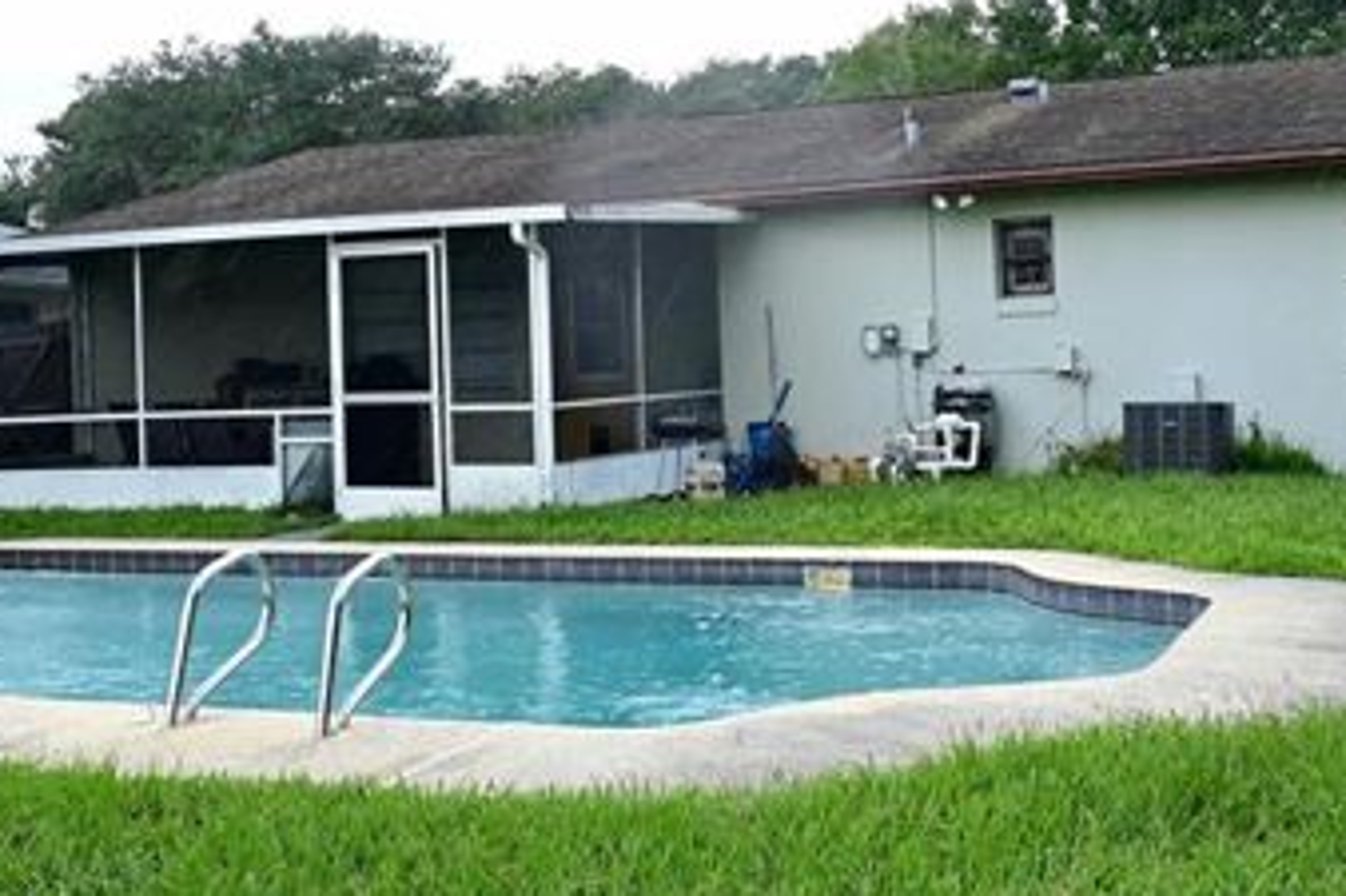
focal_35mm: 50
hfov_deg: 39.6
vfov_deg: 26.9
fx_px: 1868
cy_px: 336
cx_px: 611
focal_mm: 16
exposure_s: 1/125
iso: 250
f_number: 5.6
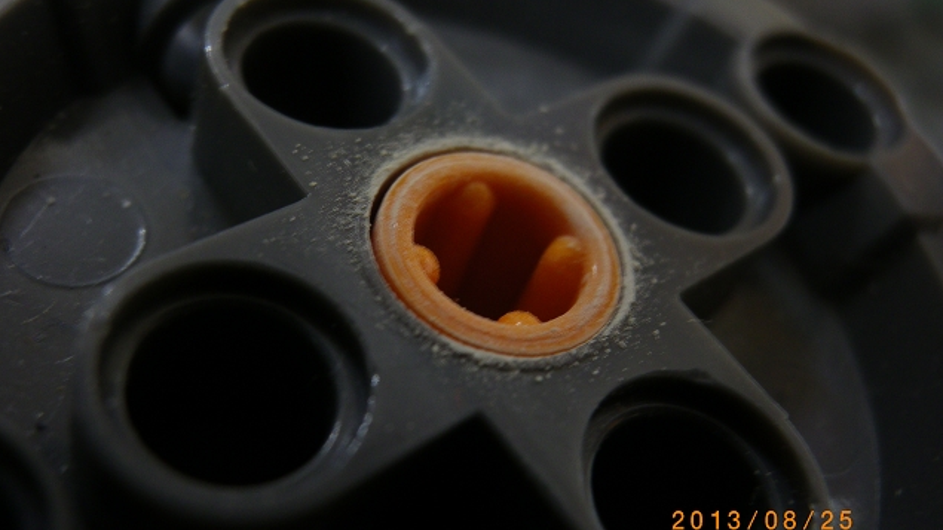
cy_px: 248
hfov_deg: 45.5
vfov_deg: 26.5
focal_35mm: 45
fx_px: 1125
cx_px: 469
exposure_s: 1/4
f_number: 3.9
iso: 100
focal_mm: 7.3
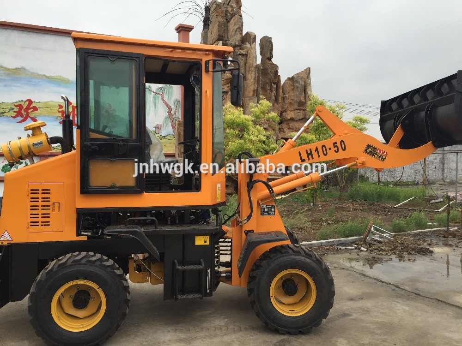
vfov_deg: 48.2
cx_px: 231
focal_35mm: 29
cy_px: 173
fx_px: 387
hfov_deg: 61.7
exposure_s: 1/347
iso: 32
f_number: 2.2
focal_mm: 4.15
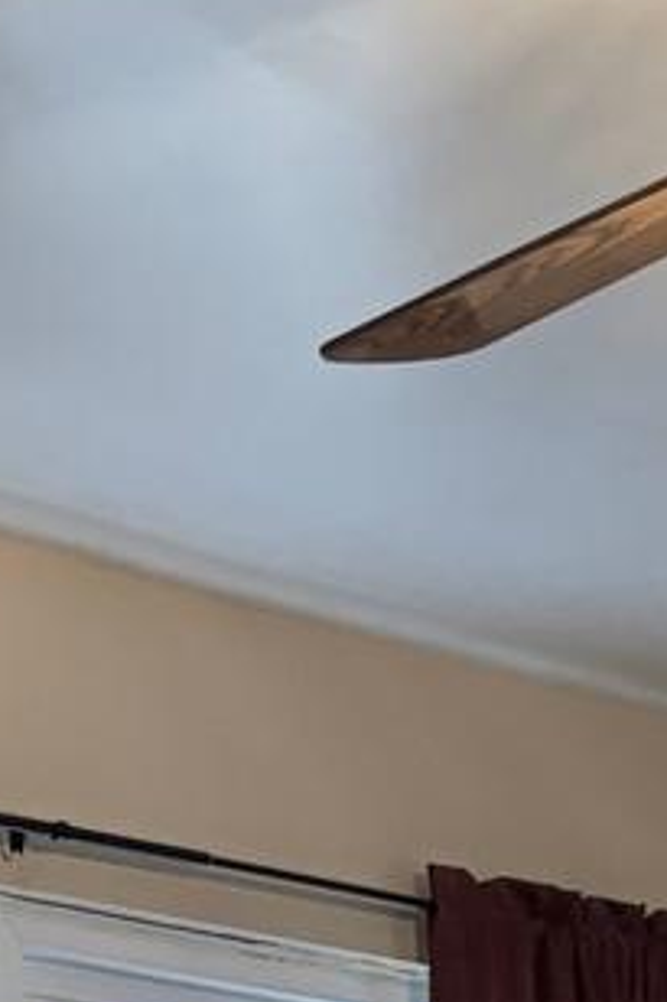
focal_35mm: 180
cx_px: 1116
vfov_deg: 10.1
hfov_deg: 7.4
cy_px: 2300
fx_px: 5008
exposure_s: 1/60
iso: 320
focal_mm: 5.96
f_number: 1.6
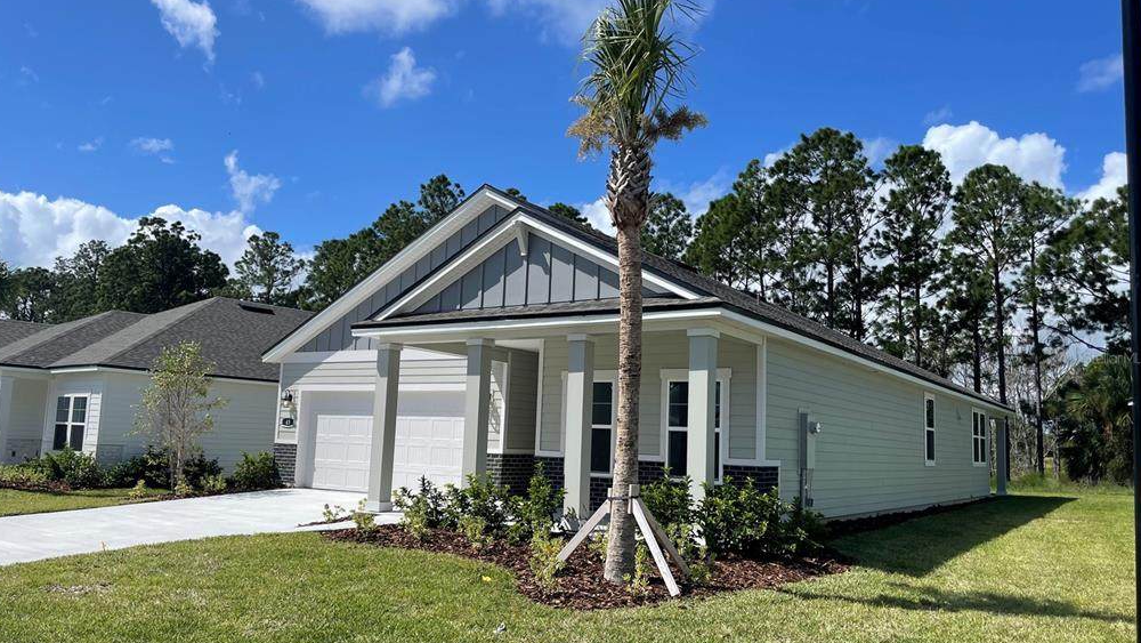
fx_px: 878
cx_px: 568
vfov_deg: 40.2
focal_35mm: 29
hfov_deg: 66.1
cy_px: 357
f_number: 1.6
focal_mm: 4.2
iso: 32
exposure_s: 1/4292
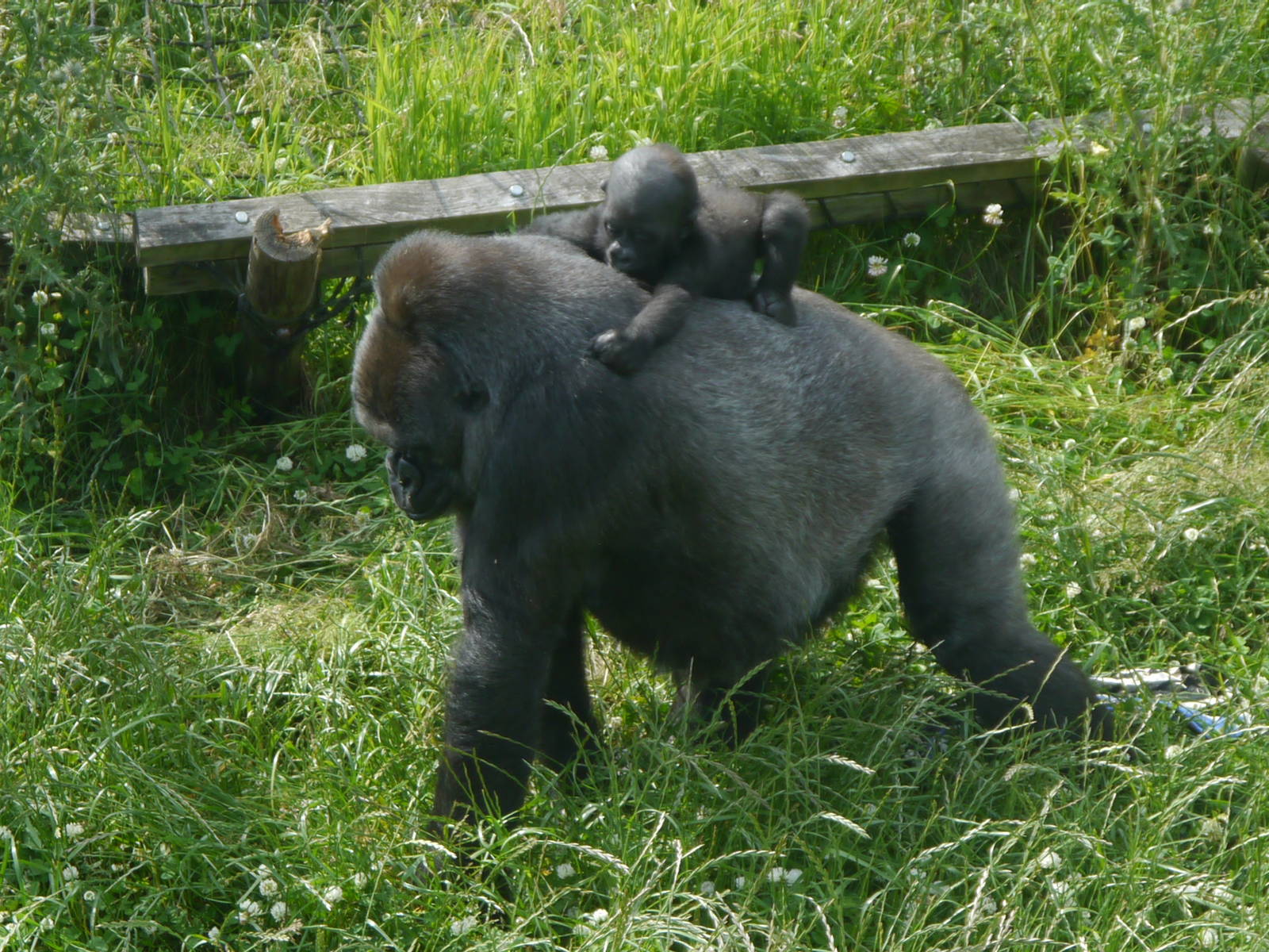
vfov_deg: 17.6
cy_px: 476
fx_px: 3079
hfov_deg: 23.3
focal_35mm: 84
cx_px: 634
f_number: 5.6
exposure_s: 1/160
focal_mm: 42
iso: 160
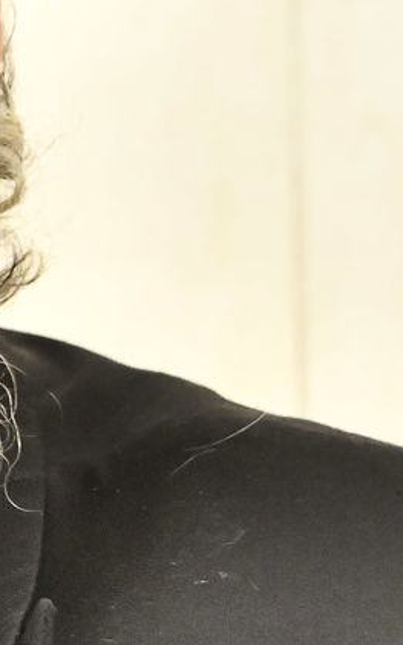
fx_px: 5537
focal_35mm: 315
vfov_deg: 6.7
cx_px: -544
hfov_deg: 4.1
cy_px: 270
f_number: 5.6
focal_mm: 62
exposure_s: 1/125
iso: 5000
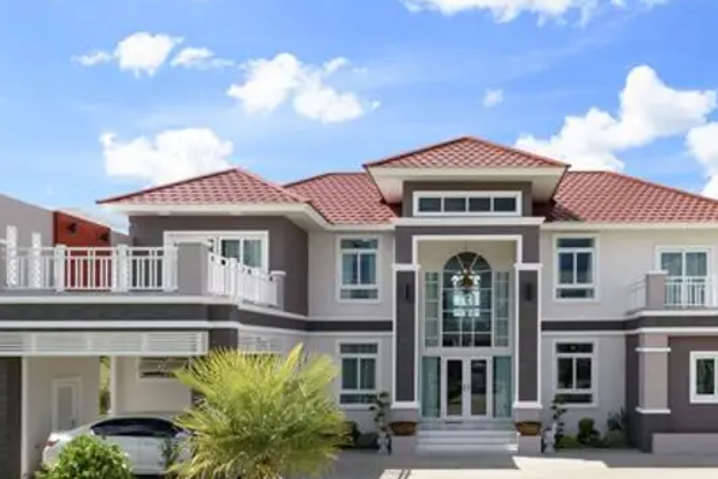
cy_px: 258
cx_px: 430
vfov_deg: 46.4
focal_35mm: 28
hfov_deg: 64.9
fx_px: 559
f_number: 11
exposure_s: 1/125
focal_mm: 19
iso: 100
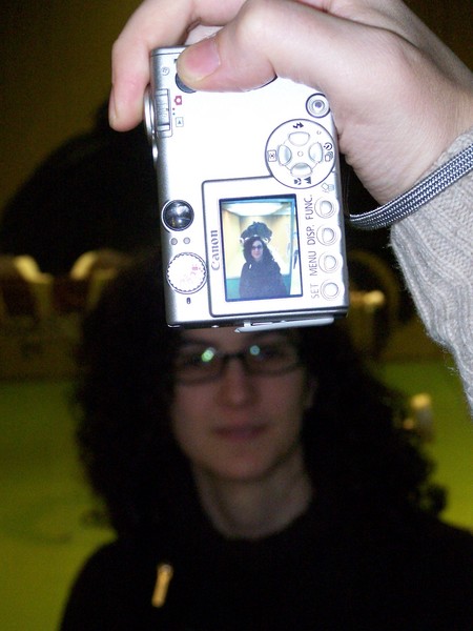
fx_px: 1913
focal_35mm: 105
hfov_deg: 14.1
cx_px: 236
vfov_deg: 18.7
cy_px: 316
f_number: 3.2
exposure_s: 1/60
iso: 400
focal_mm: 17.5
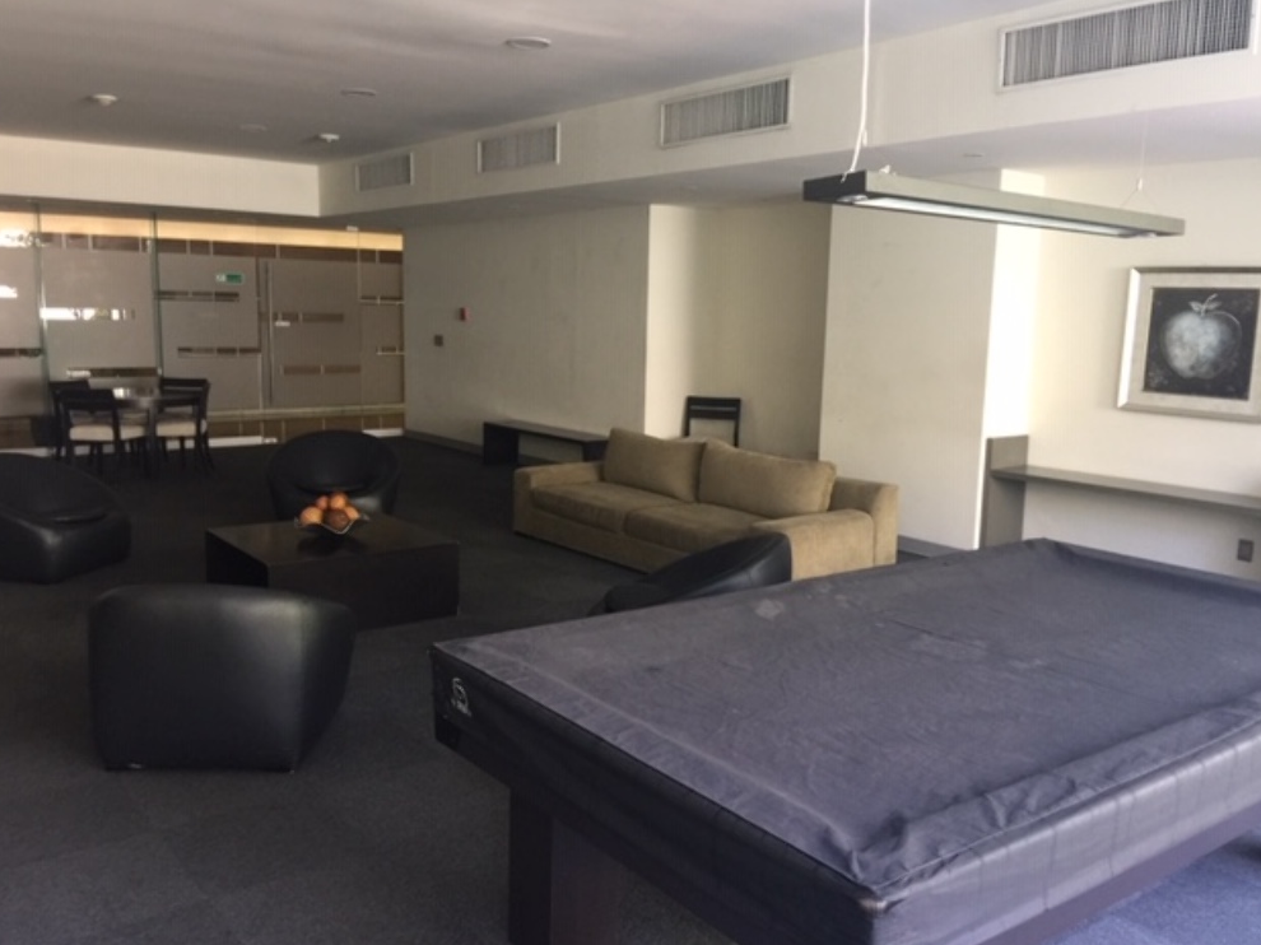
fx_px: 1093
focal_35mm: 30
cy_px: 479
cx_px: 620
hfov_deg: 60.0
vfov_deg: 46.8
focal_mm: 4.15
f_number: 2.2
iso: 80
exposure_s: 1/15
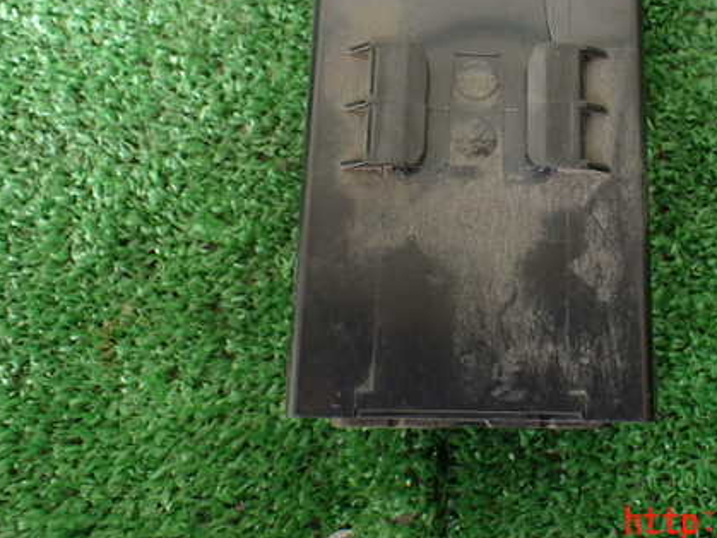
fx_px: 890
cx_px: 498
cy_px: 159
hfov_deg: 43.0
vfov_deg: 33.1
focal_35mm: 43
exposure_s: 1/125
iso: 800
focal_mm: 5.4
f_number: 2.3
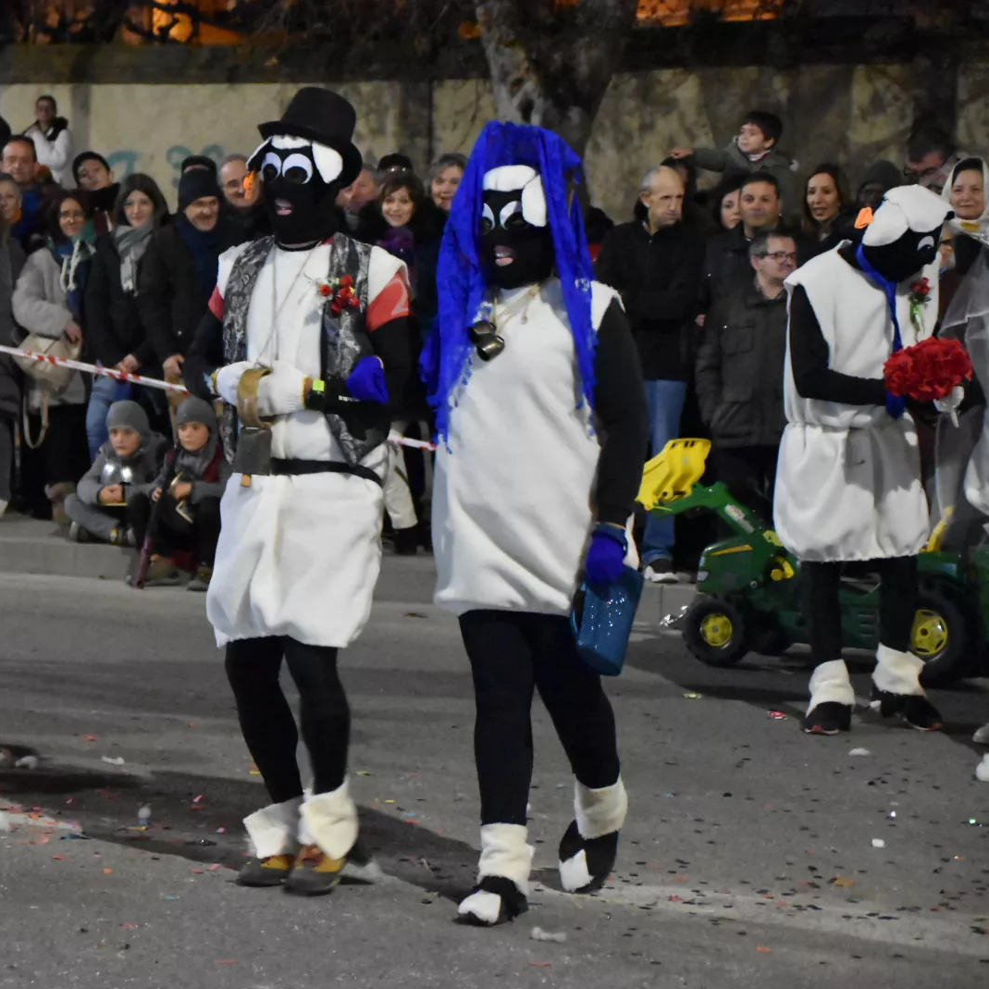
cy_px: 499
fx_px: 3620
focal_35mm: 112
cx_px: 247
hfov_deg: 15.5
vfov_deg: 15.6
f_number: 5
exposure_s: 1/60
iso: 11400
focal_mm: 58
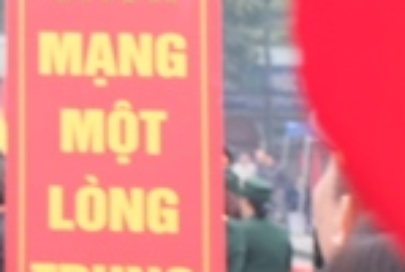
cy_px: -209
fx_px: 2536
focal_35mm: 225
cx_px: -598
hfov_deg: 8.3
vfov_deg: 6.0
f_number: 2.2
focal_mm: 23
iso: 320
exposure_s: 1/70
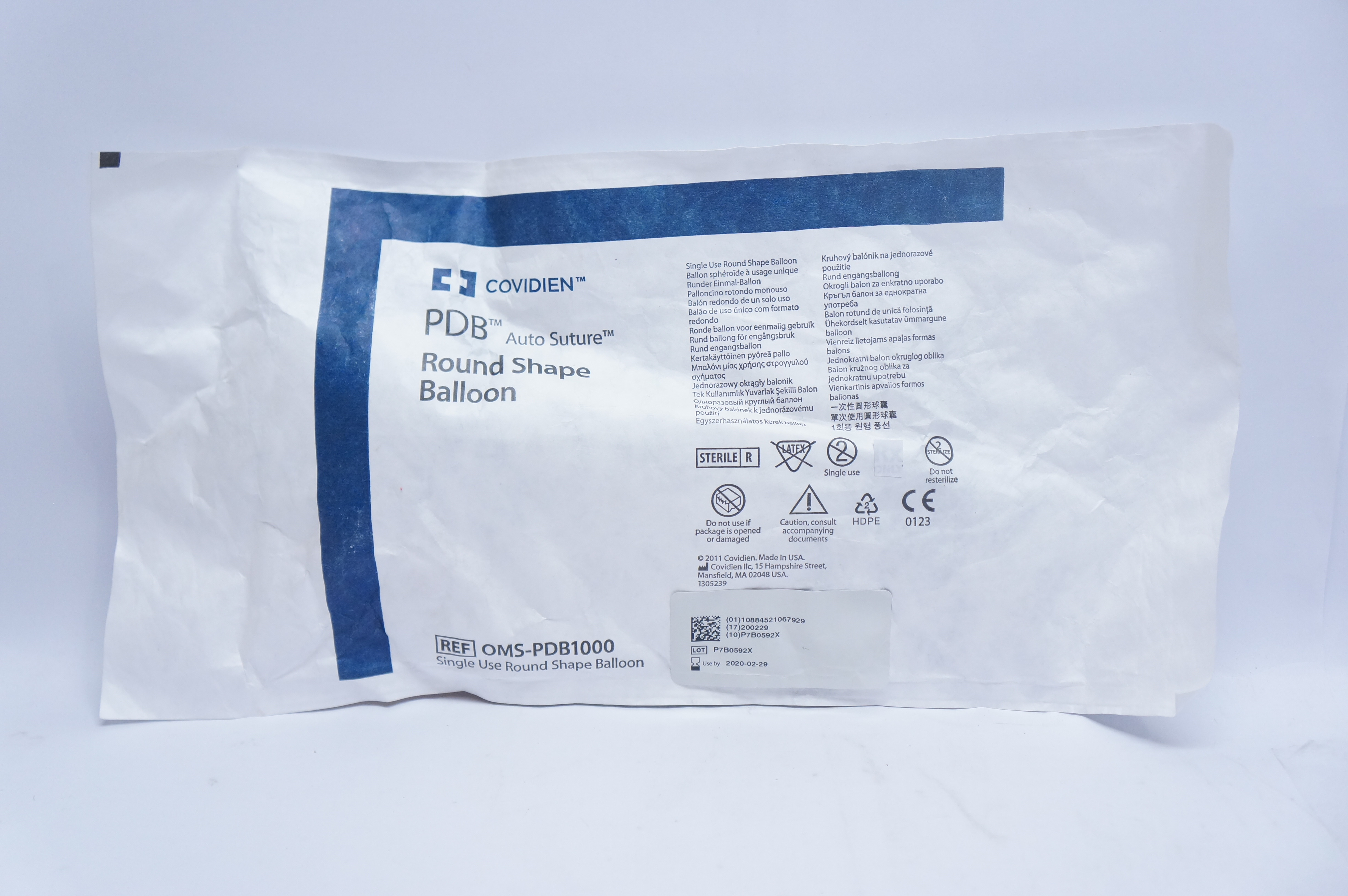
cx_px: 674
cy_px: 448
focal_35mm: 42
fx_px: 1571
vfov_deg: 31.8
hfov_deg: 46.4
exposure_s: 1/160
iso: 800
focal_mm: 28
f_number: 4
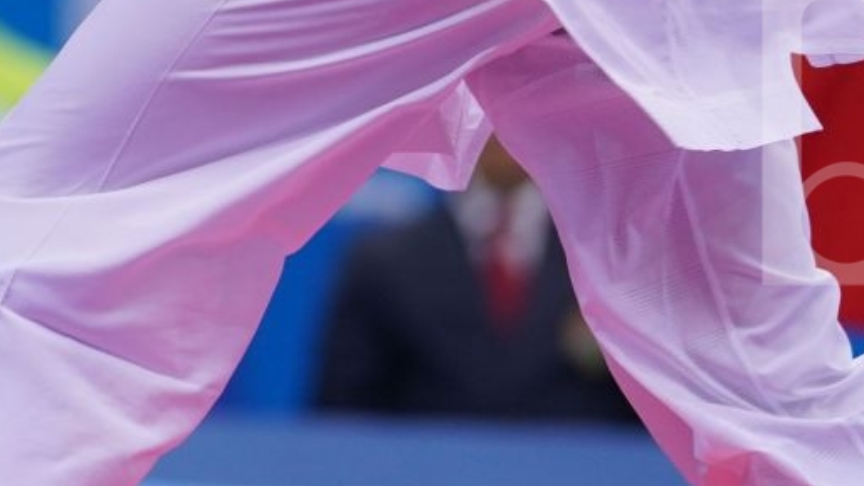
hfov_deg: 2.9
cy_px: -466
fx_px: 16791
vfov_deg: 1.7
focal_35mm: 733
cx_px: -220
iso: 1000
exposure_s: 1/800
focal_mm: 200
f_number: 2.8
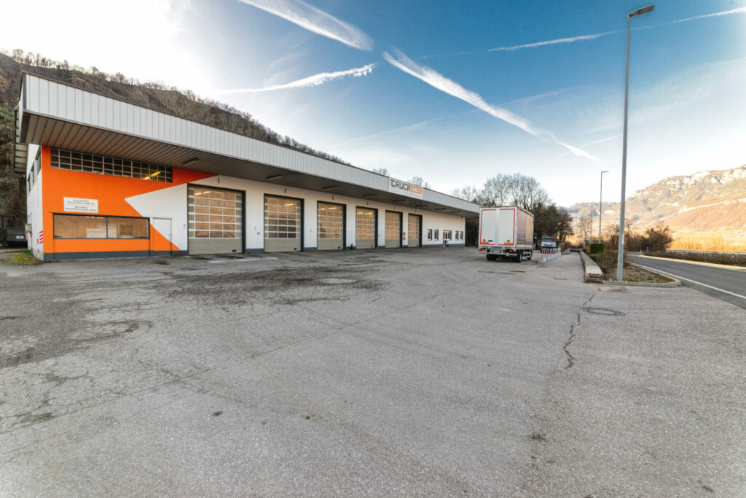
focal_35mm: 14
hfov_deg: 104.2
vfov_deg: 81.2
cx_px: 373
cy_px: 249
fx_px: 290
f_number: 14
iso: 100
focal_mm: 14
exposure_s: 1/40
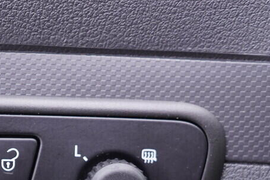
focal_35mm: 81
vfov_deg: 16.4
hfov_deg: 24.8
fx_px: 608
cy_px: 194
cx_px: 71
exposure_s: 1/40
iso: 250
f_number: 2.8
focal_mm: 24
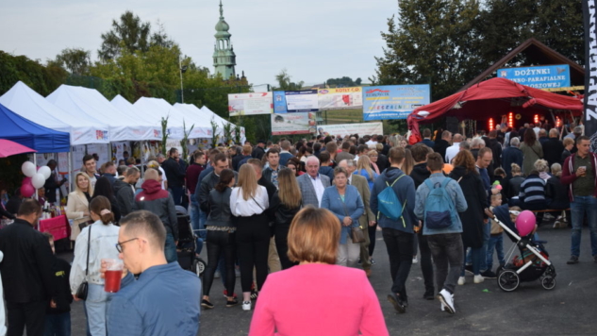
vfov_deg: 16.9
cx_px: 296
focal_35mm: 72
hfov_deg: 29.5
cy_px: 166
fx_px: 1132
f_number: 5
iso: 800
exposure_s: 1/100
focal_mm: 45
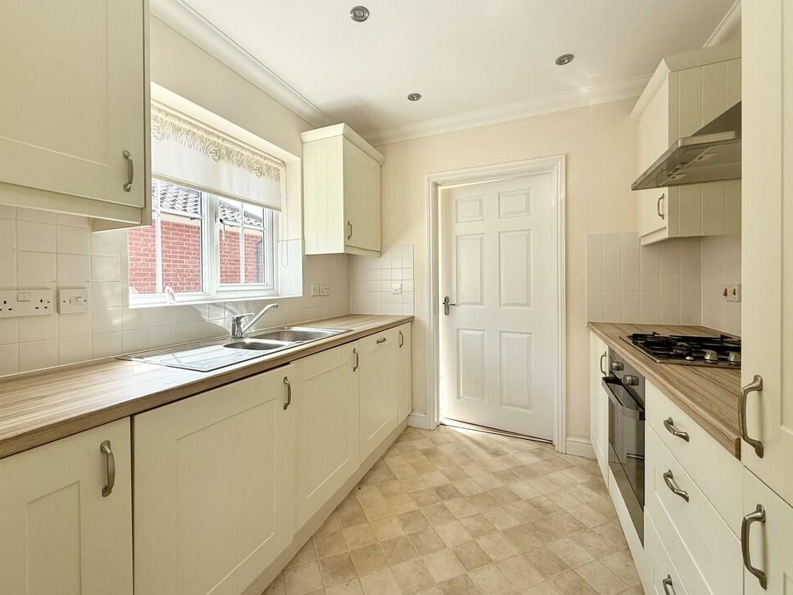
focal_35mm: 15
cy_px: 285
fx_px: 344
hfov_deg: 98.1
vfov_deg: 81.7
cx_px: 381
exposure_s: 1/357
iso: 64
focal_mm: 2.22
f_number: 2.2
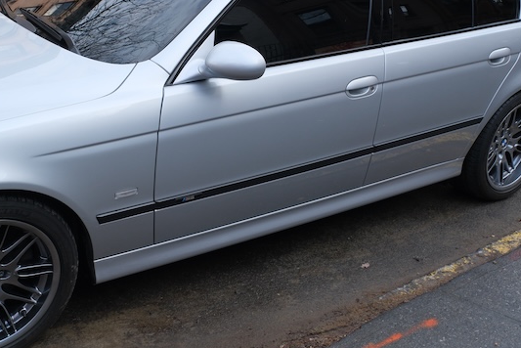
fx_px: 652
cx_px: 147
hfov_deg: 42.6
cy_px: 121
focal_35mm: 45
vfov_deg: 29.7
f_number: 4.5
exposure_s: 1/150
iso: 250
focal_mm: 16
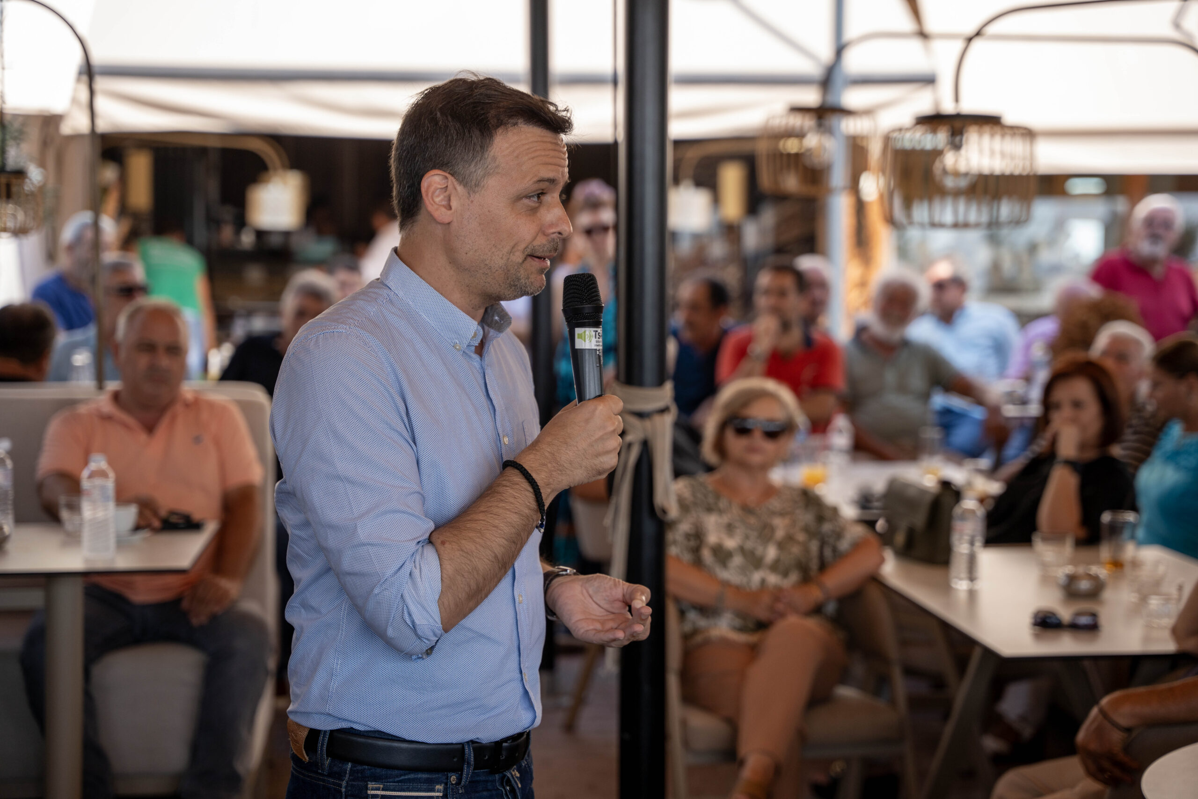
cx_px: 599
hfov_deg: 28.8
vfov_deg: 19.5
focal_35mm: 70
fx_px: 2329
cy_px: 400
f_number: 2.8
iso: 250
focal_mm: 70
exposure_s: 1/800
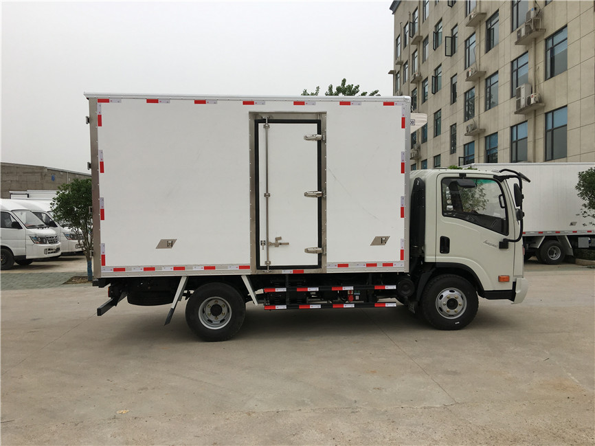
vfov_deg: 48.2
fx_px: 498
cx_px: 298
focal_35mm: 29
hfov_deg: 61.7
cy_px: 223
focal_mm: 4.15
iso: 25
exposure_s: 1/693
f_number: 2.2
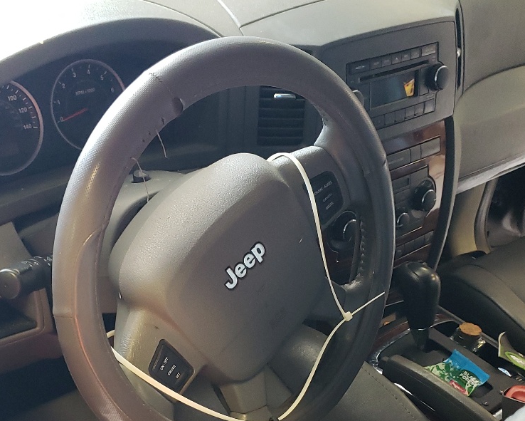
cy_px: 336
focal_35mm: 55
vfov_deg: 27.1
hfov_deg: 34.0
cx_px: 215
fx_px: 855
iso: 187
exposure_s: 1/60.2
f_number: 1.5
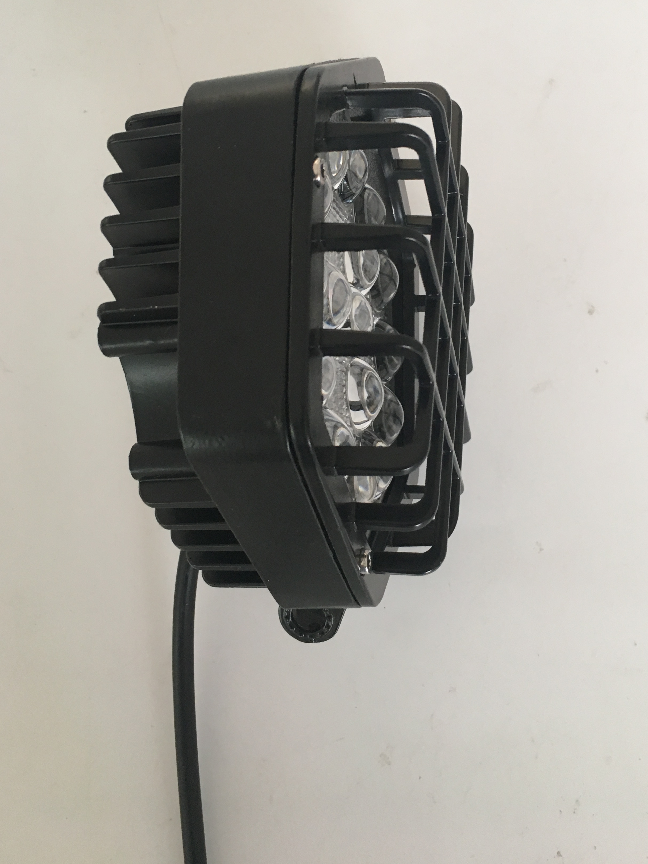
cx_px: 369
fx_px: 899
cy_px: 331
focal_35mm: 36
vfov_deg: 50.9
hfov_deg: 39.6
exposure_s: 1/33
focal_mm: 4.15
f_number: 2.2
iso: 100
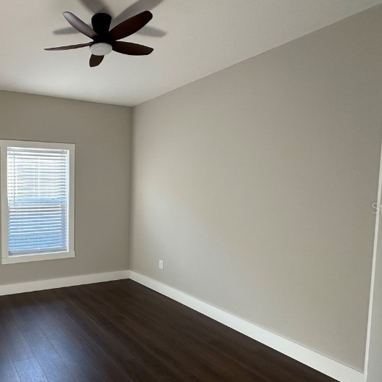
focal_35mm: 24
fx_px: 300
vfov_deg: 64.9
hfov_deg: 59.3
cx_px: 69
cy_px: 208
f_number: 2.2
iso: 125
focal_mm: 2.22
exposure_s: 1/99
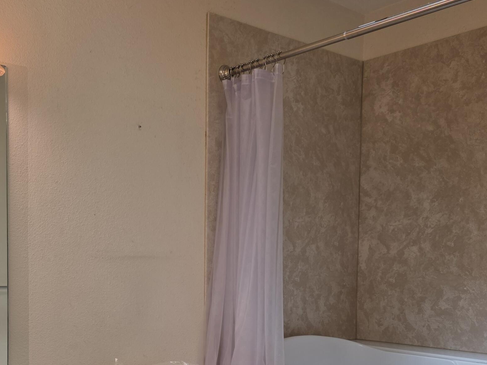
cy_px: 293
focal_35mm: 44
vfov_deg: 32.0
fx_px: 619
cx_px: 170
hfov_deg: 42.5
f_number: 1.7
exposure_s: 1/120
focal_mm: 6.3
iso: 125
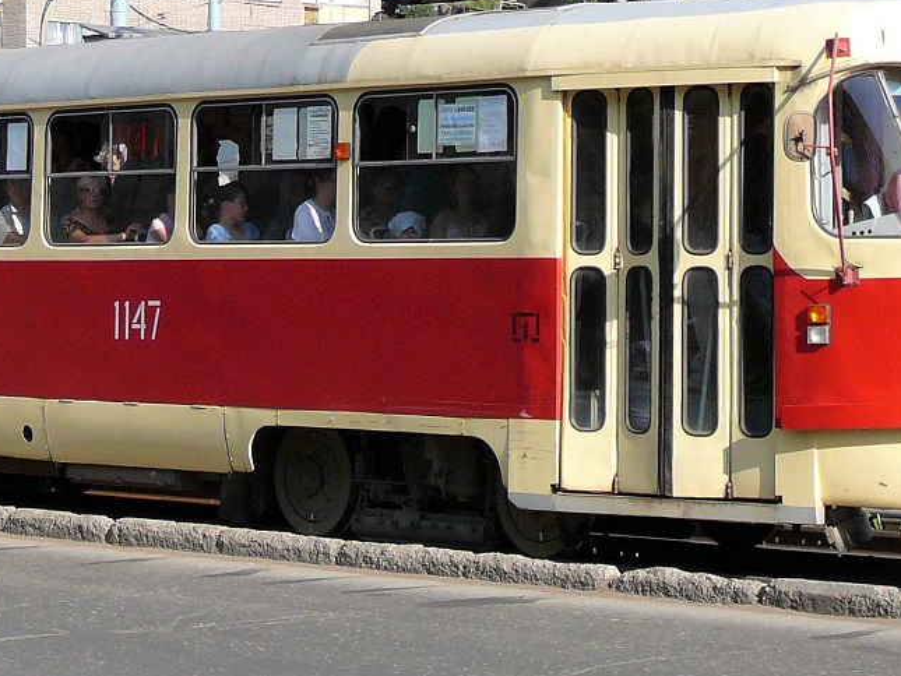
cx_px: 307
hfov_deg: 15.6
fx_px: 3280
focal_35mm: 126
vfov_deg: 11.7
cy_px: 98
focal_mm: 9.1
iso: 100
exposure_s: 1/800
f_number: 3.6
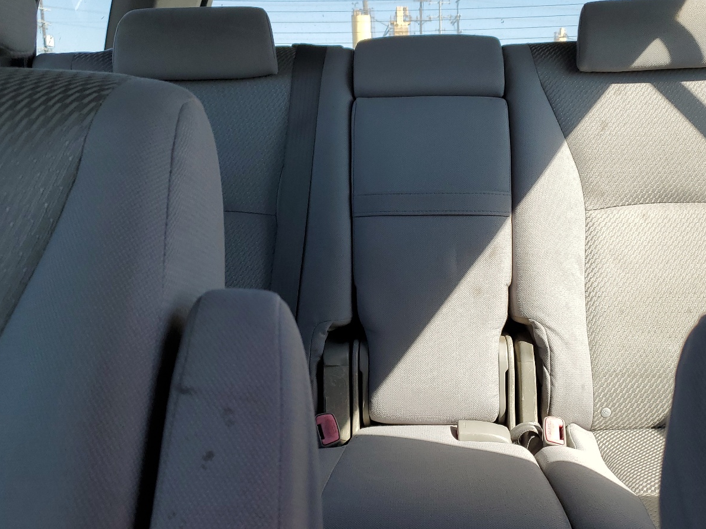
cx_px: 420
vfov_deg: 40.7
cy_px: 258
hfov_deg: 52.3
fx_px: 714
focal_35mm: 35
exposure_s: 1/1667
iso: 50
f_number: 1.5
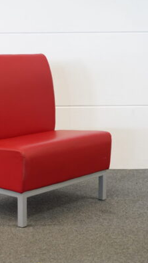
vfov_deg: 27.2
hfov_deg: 15.3
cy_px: 132
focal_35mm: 78
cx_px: 17
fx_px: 545
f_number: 5
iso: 5000
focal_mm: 49
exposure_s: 1/160
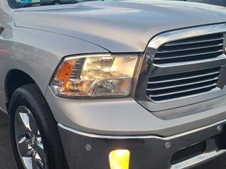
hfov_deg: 43.8
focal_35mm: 43
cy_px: 86
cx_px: 106
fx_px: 281
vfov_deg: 33.6
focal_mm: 5.4
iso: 40
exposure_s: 1/233
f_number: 1.8
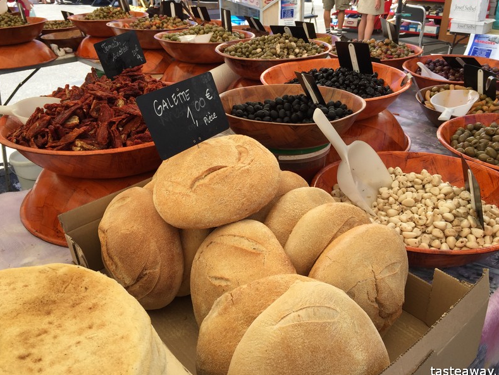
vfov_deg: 46.8
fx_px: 433
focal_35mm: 30
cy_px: 188
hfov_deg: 59.9
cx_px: 256
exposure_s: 1/373
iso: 32
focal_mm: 4.15
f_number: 2.2
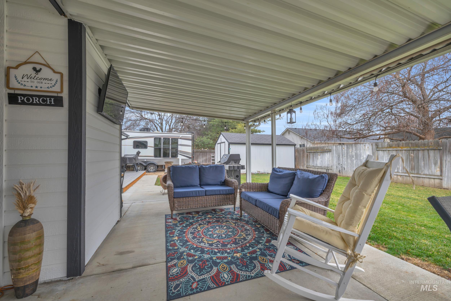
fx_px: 175
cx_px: 226
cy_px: 150
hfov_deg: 104.3
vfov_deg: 81.2
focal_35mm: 14
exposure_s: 1/13
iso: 100
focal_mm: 14
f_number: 9
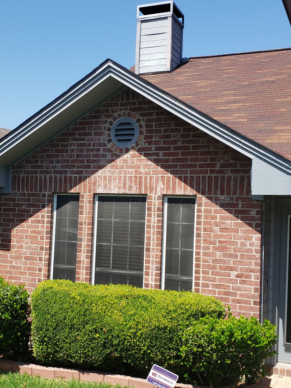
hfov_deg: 33.5
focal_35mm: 43
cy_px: 195
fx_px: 482
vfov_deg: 43.9
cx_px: 126
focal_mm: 4.3
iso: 50
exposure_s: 1/1002
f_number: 2.4
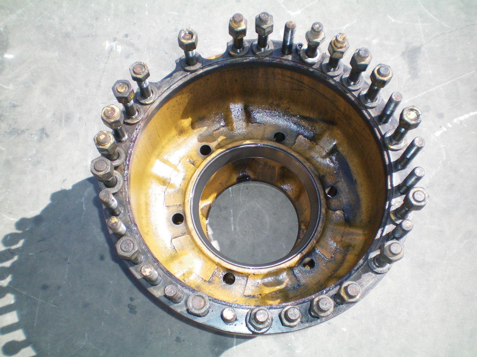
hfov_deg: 47.9
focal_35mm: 39
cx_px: 242
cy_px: 179
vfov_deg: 36.8
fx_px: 537
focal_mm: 6.3
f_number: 3.1
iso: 64
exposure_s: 1/400
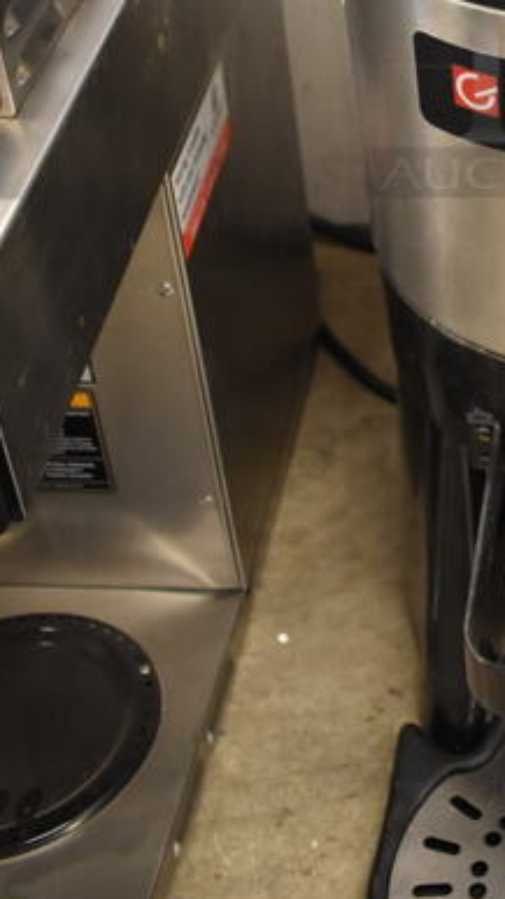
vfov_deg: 30.0
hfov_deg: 17.1
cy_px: 76
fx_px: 1596
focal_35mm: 67
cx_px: 626
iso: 1800
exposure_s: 1/60
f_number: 4
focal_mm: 18
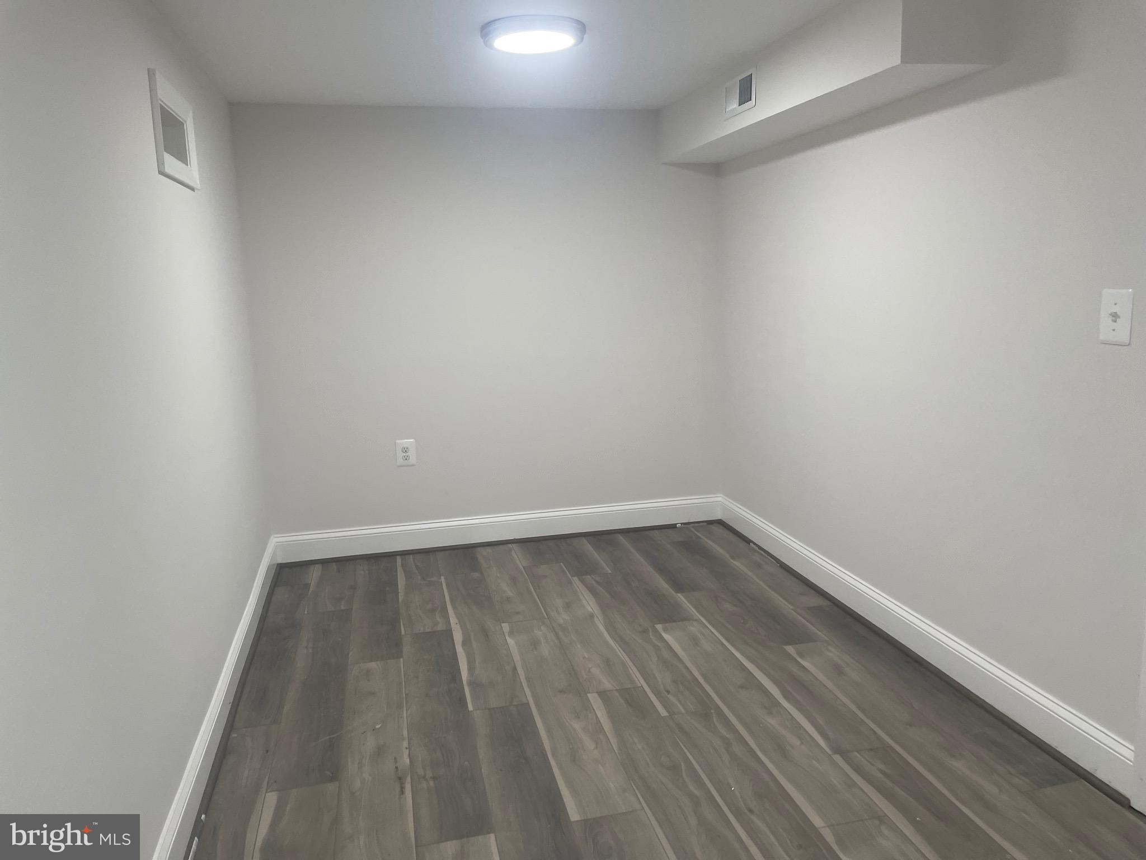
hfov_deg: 67.3
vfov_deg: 53.1
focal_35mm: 26
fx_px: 861
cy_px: 430
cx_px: 573
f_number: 1.6
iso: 100
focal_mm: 4.2
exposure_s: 1/120
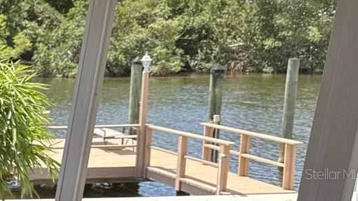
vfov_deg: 15.0
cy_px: 174
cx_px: -178
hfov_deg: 22.0
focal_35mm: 80
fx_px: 759
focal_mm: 6.76
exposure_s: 1/840
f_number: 1.78
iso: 100
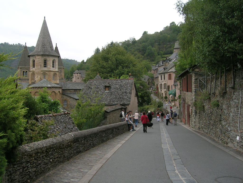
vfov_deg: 40.7
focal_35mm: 35
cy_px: 92
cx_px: 122
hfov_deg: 52.6
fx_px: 246
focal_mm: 5.4
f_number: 4.8
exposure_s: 1/162
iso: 50
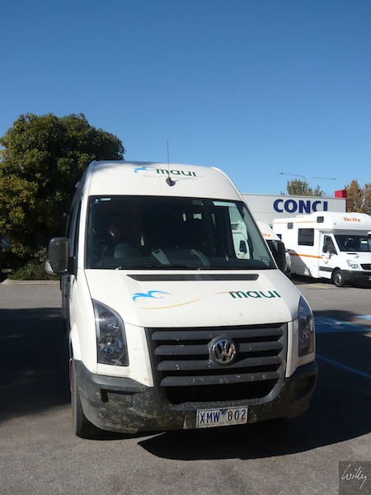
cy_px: 248
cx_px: 186
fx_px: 457
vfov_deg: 56.8
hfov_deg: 44.2
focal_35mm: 32
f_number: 9
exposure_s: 1/200
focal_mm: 5.2
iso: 100
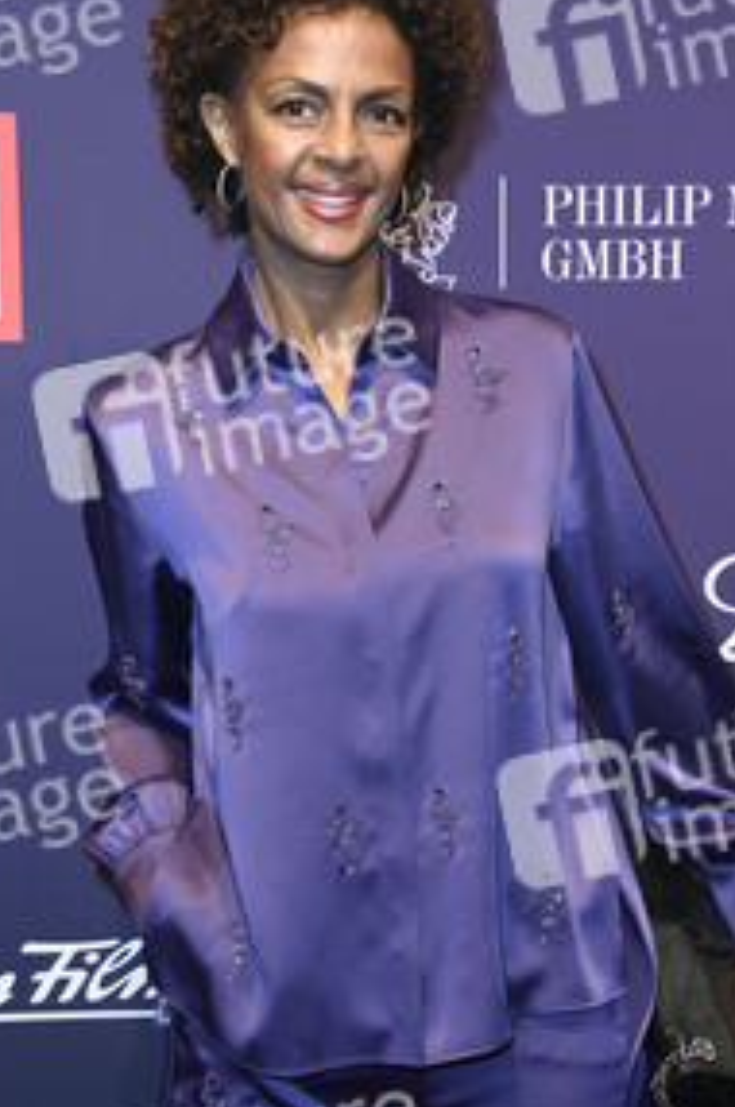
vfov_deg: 22.4
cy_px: 604
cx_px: 344
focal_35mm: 91
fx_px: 2793
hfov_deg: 15.0
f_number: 6.3
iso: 500
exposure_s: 1/250
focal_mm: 65
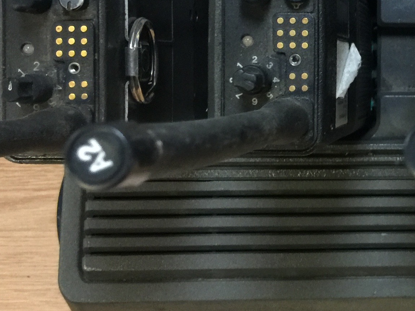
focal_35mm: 82
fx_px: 983
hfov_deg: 21.9
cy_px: 63
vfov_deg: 17.8
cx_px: 507
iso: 125
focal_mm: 4.15
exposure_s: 1/8
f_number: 2.2
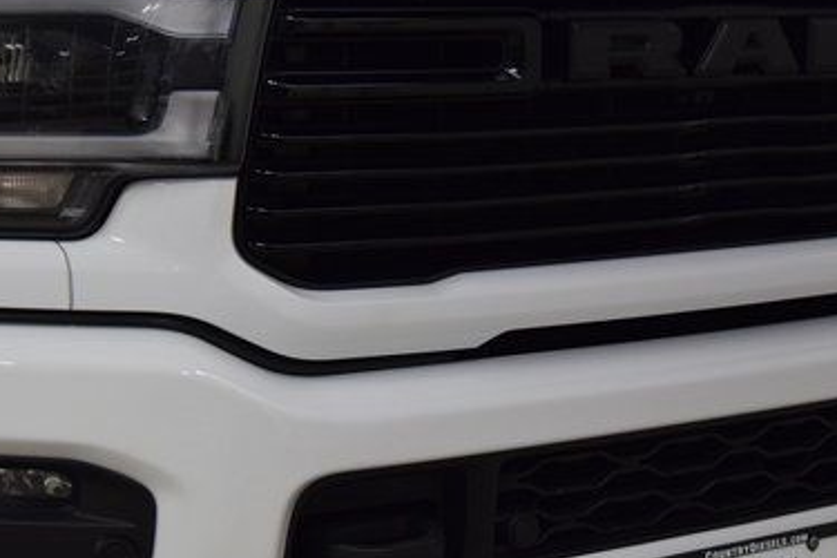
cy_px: 376
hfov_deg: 24.8
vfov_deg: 16.6
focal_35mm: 82
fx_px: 1906
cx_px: 429
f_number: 8
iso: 1250
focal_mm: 32
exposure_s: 1/60
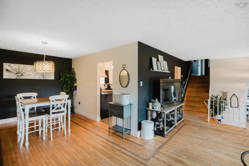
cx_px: 124
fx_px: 117
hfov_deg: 93.3
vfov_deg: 70.3
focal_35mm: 17
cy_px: 83
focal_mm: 17
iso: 800
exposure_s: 1/100
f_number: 4.5
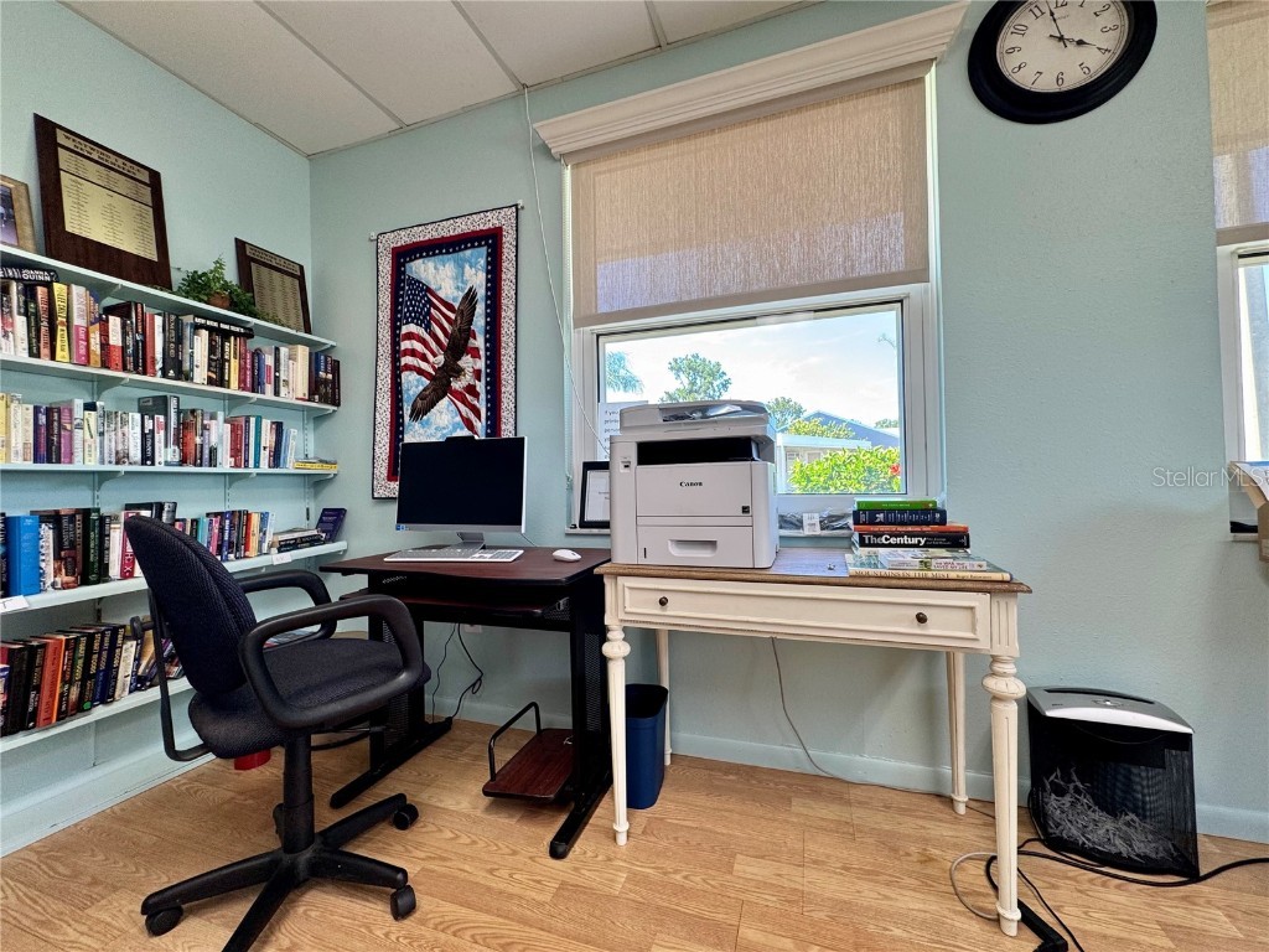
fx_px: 513
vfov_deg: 85.7
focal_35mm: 14
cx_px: 634
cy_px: 476
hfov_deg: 102.1
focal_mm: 2.22
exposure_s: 1/60
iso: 100
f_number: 2.2
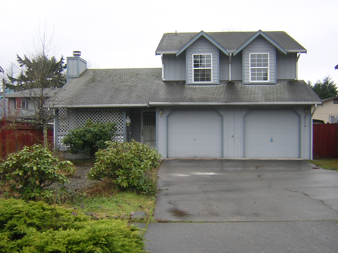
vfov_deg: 36.0
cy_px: 126
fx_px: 391
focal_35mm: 40
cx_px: 169
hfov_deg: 46.8
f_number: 2.7
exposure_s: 1/46.1
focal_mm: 5.2
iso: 100
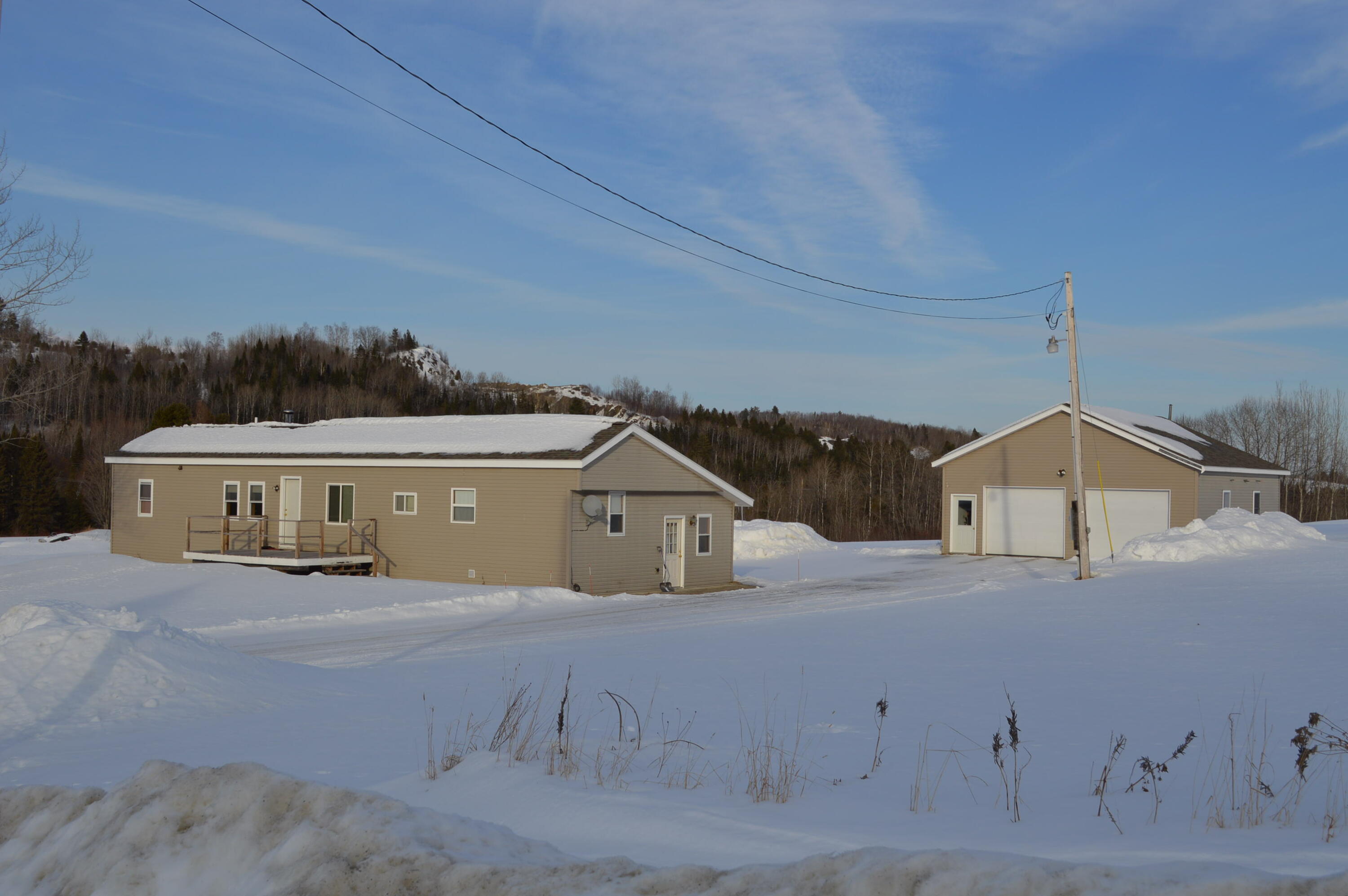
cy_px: 448
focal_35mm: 39
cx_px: 674
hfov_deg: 49.6
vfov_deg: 34.1
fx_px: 1459
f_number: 8
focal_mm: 26
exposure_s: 1/250
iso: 100
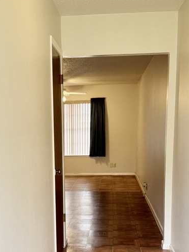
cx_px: 72
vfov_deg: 36.1
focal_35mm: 52
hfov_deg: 28.0
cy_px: 185
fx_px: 378
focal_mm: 6.76
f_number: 1.78
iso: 125
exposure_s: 1/120
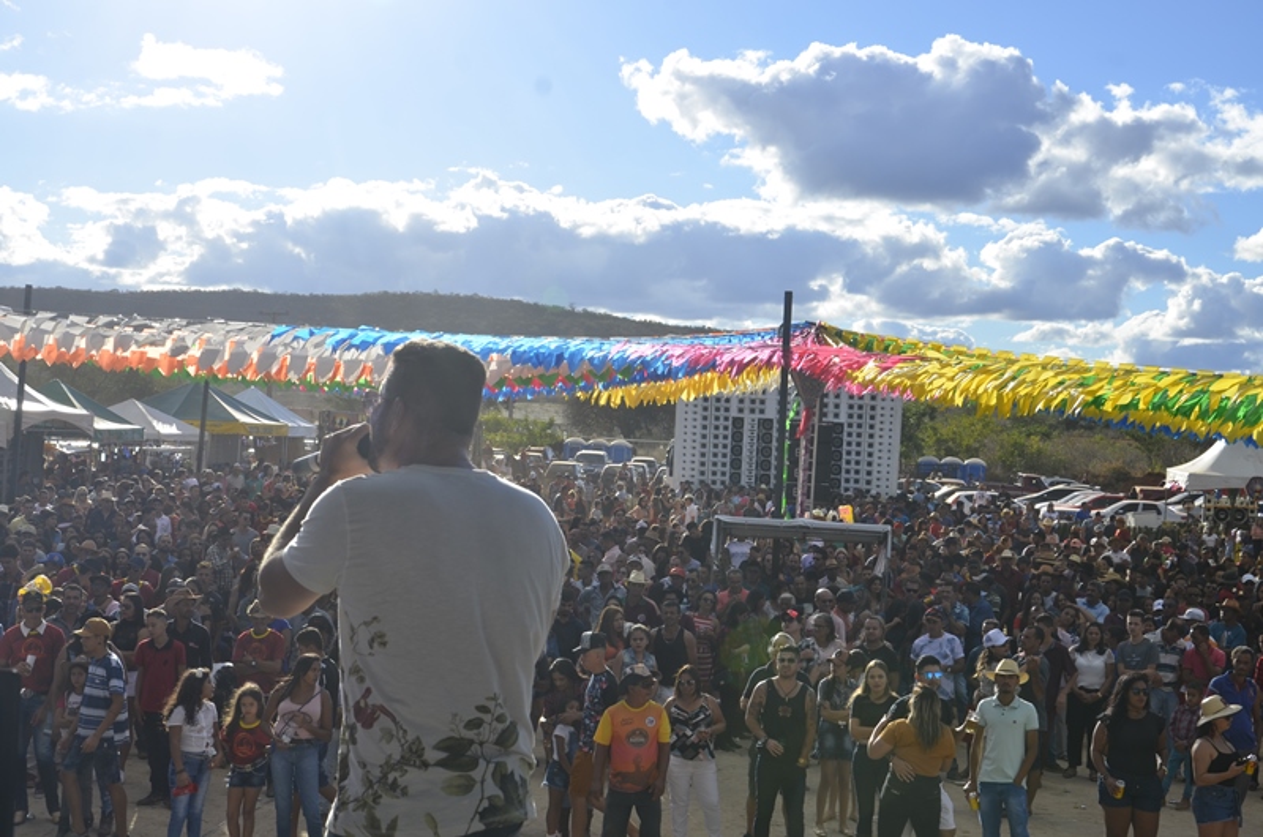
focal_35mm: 51
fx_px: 1786
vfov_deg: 26.4
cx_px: 632
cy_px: 418
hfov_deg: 39.0
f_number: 9
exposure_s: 1/320
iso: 100
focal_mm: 34
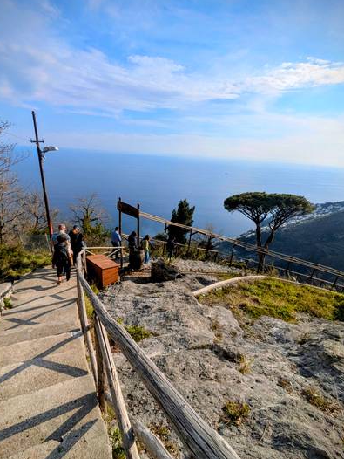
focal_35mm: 17
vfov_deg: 90.9
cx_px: 157
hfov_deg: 74.6
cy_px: 240
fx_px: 225
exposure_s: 1/2604
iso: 48
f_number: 2.2
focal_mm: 1.83
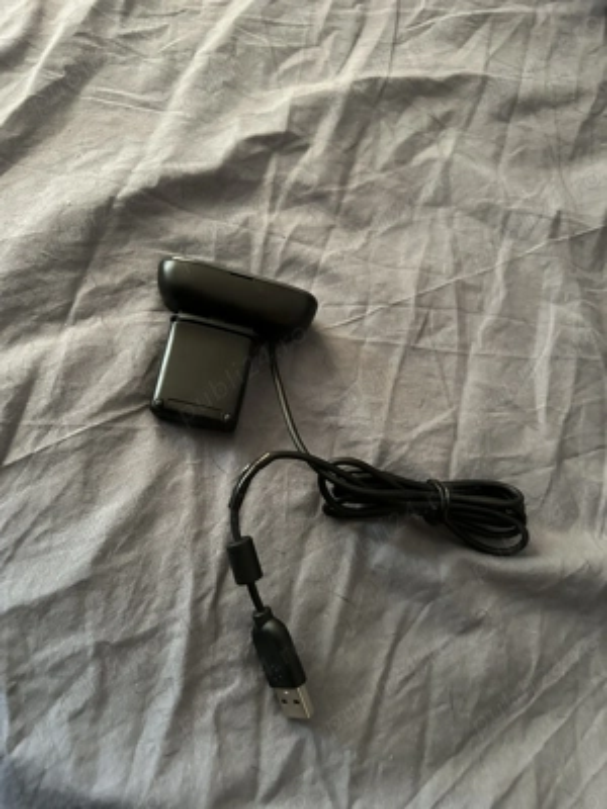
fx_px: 608
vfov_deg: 67.3
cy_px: 404
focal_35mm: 26
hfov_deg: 53.1
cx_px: 304
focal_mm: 5.7
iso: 640
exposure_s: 1/33
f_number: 1.5
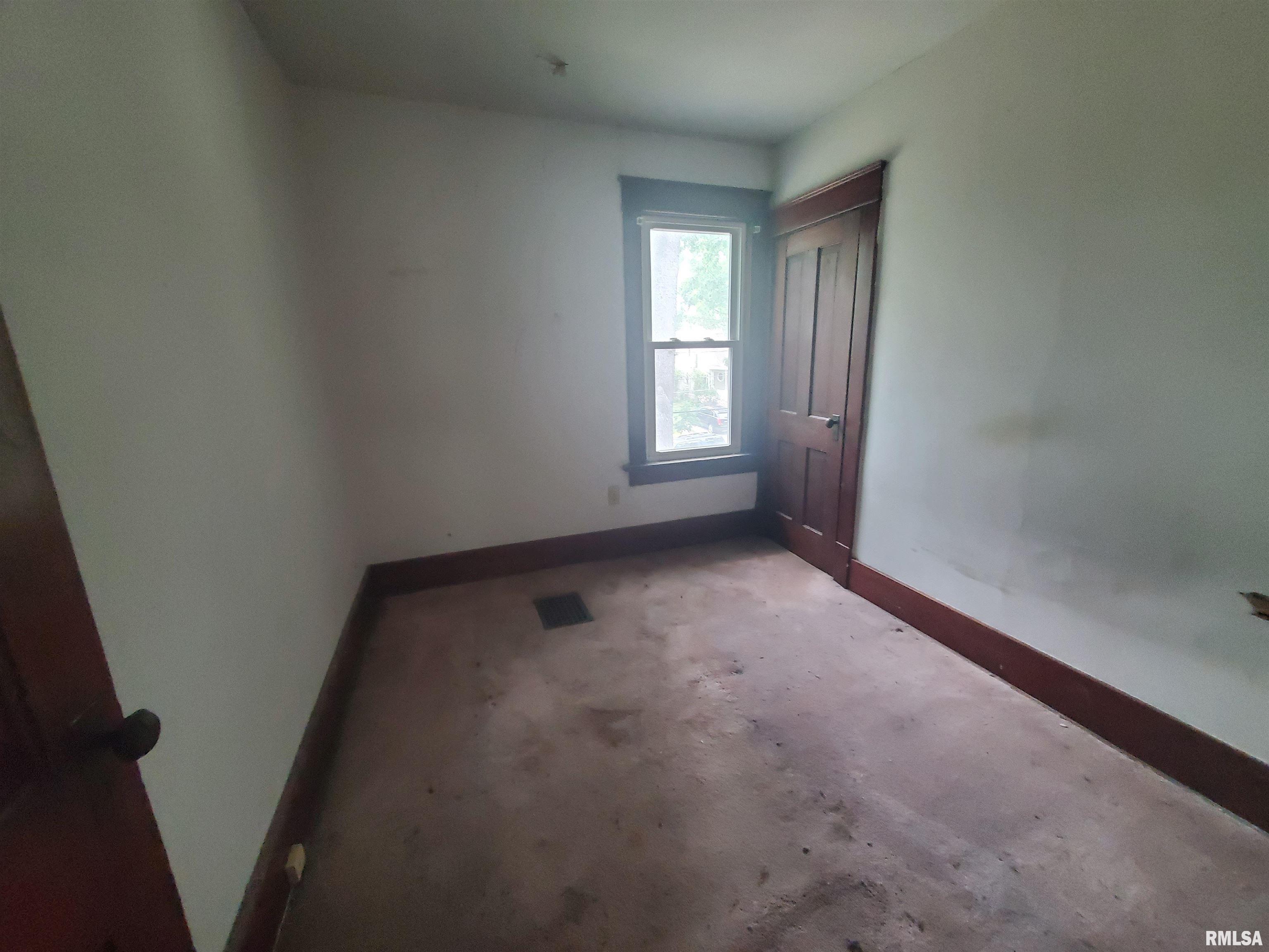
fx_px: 477
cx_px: 634
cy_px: 476
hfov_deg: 106.2
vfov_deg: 89.9
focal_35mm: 13
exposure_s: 1/30
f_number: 2.2
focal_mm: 1.8
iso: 640
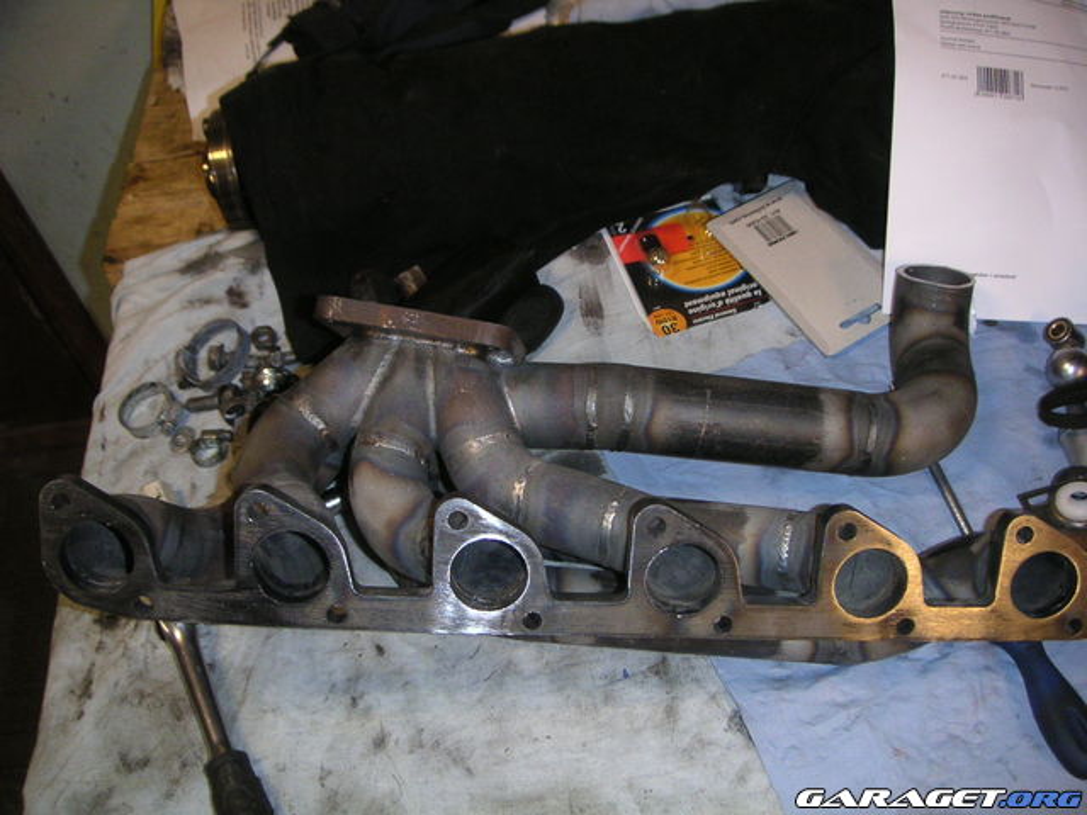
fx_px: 1162
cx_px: 544
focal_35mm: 37
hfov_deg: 50.1
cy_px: 408
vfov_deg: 38.7
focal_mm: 5.7
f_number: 2.8
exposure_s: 1/45
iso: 160
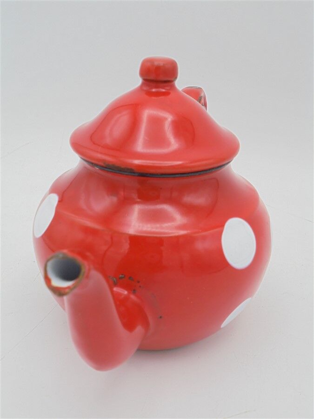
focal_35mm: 43
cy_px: 210
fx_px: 520
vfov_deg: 43.9
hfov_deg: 33.6
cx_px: 157
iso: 100
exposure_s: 1/125
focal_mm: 7.8
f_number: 4.5
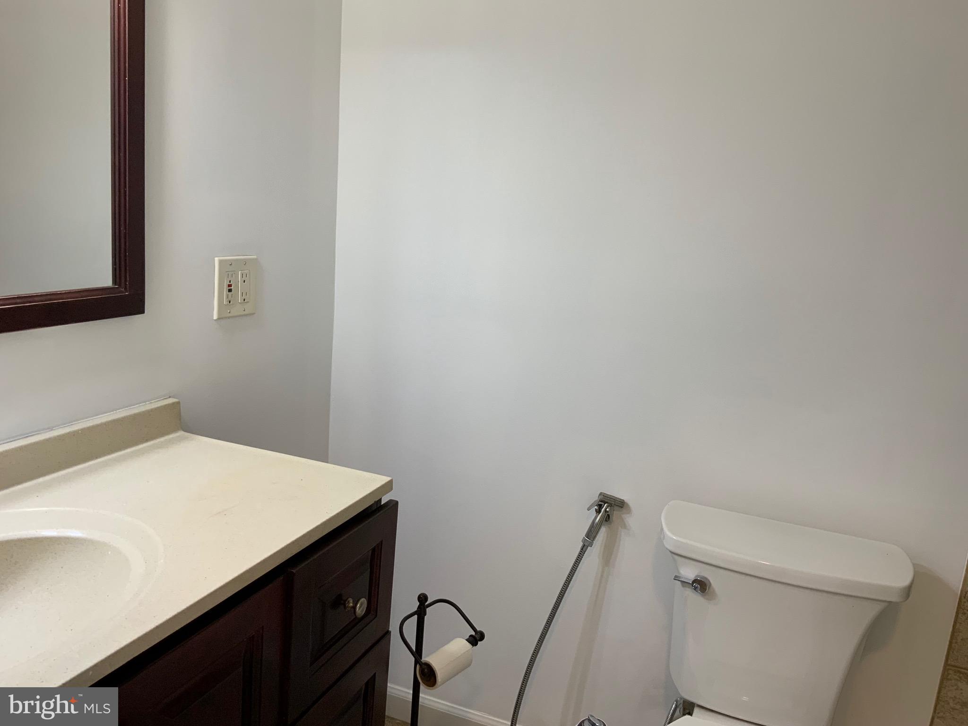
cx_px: 484
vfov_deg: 48.2
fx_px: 811
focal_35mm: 29
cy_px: 363
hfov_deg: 61.7
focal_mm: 3
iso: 40
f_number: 1.8
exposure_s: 1/60
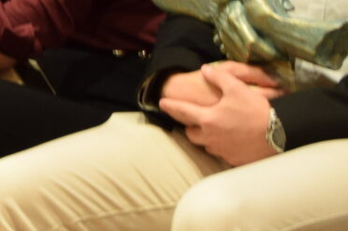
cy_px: -355
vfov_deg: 3.3
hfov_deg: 4.8
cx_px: -580
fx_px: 3971
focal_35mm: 411
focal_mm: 40
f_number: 5
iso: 400
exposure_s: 1/100
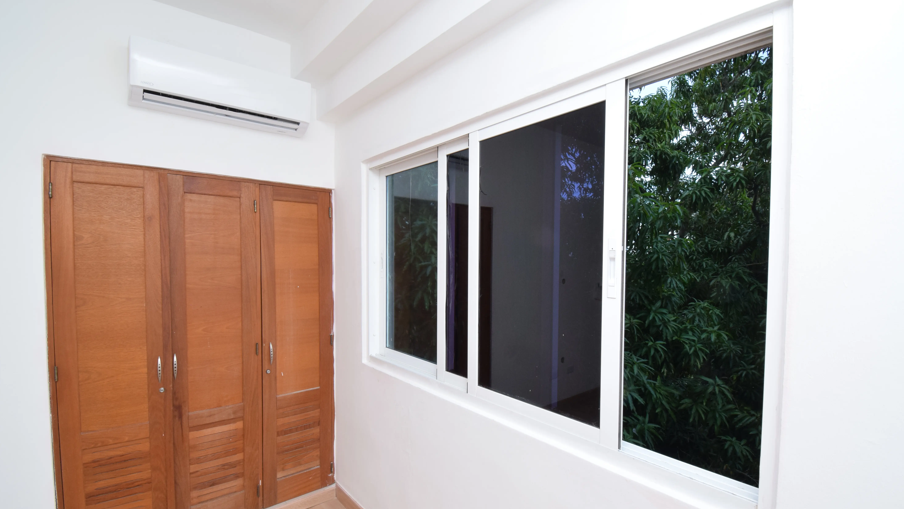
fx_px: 384
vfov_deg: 66.9
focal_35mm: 16
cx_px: 456
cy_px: 281
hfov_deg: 99.4
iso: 800
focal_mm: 10
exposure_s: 1/125
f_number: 11
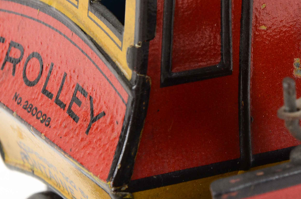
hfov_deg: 6.2
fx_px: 2796
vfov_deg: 4.1
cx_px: 274
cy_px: 81
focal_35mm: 335
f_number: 13
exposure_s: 1/80
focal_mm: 105
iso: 400
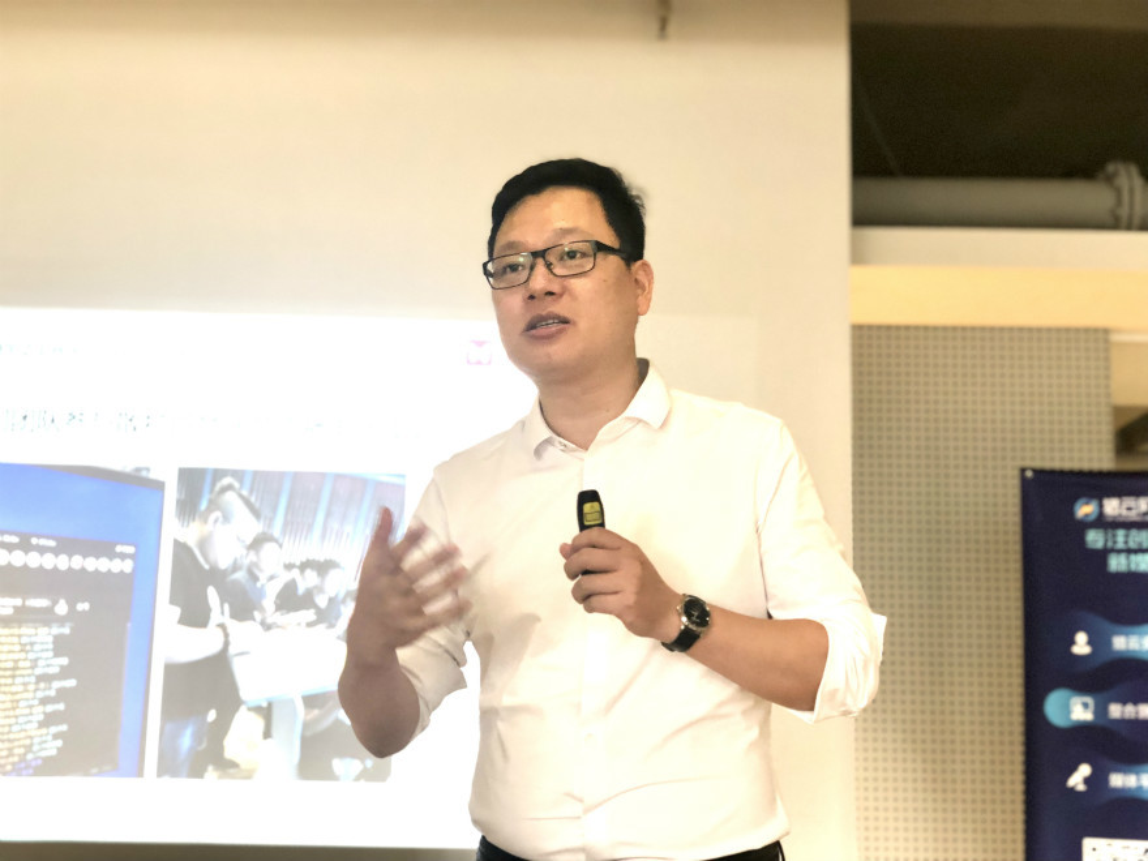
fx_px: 1725
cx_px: 574
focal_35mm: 52
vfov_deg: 28.0
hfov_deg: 36.8
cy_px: 430
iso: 100
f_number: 2.4
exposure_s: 1/30
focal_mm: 6
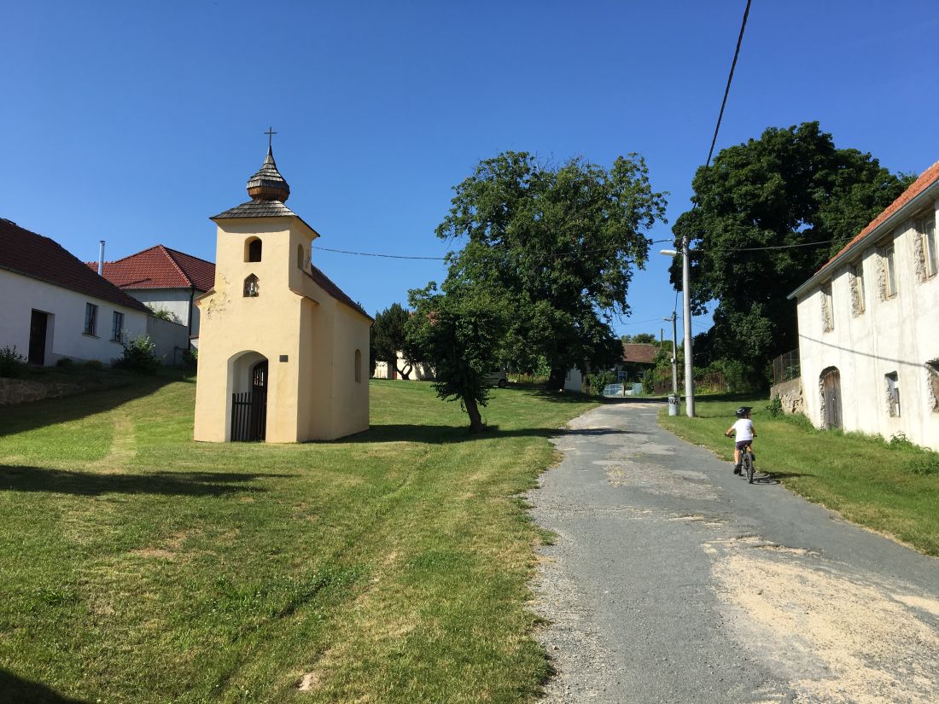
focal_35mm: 29
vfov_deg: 48.2
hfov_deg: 61.7
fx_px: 787
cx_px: 470
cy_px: 352
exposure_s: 1/1350
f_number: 2.2
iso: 25
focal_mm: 4.15
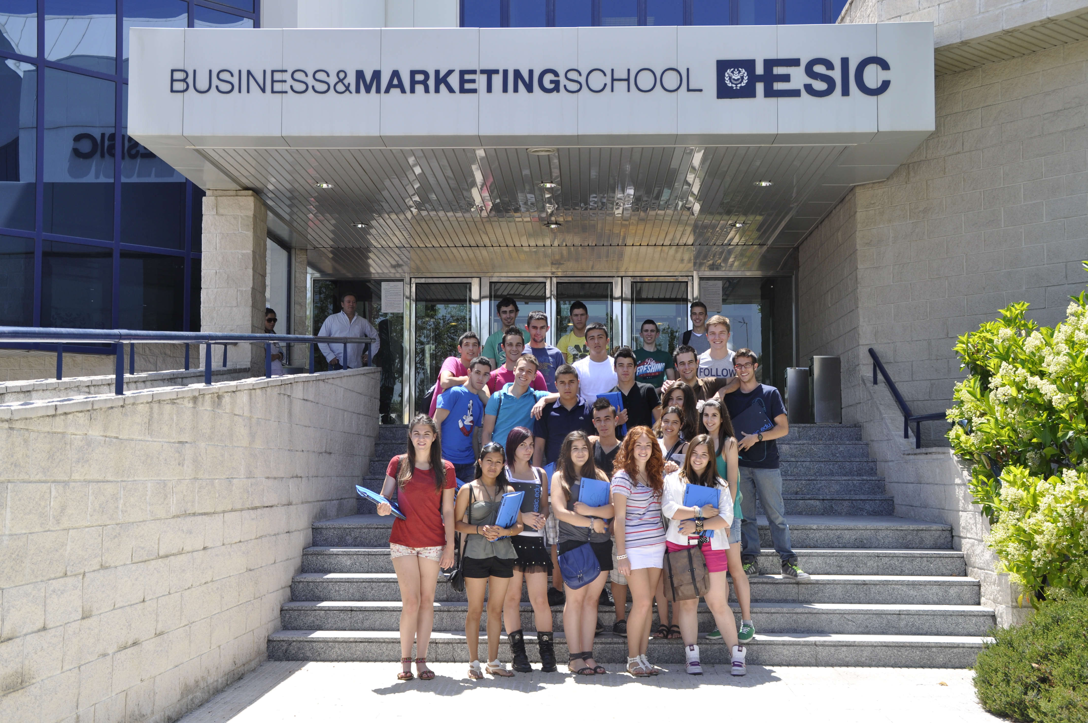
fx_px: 1449
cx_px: 544
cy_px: 362
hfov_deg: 41.2
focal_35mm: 48
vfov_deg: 28.0
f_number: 8
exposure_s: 1/250
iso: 200
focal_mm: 32
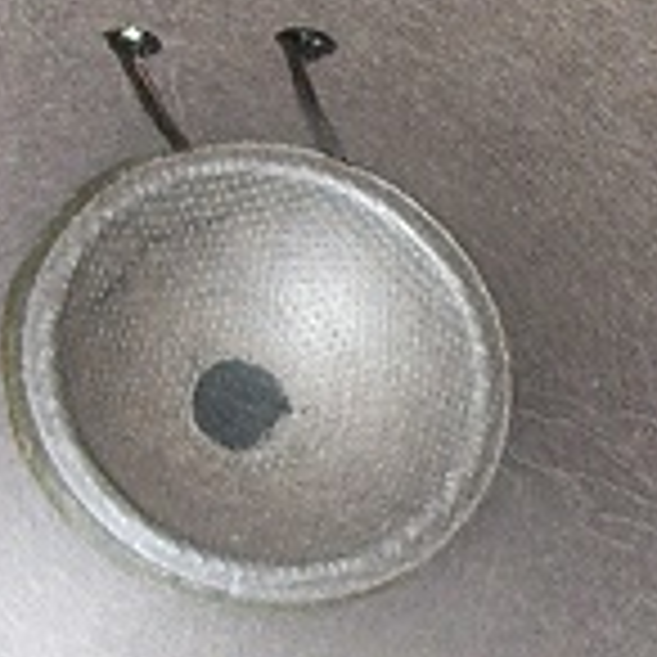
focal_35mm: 364
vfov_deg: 4.8
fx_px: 7816
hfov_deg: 4.8
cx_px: 531
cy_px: 405
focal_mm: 15.5
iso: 100
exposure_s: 1/13
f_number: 2.8
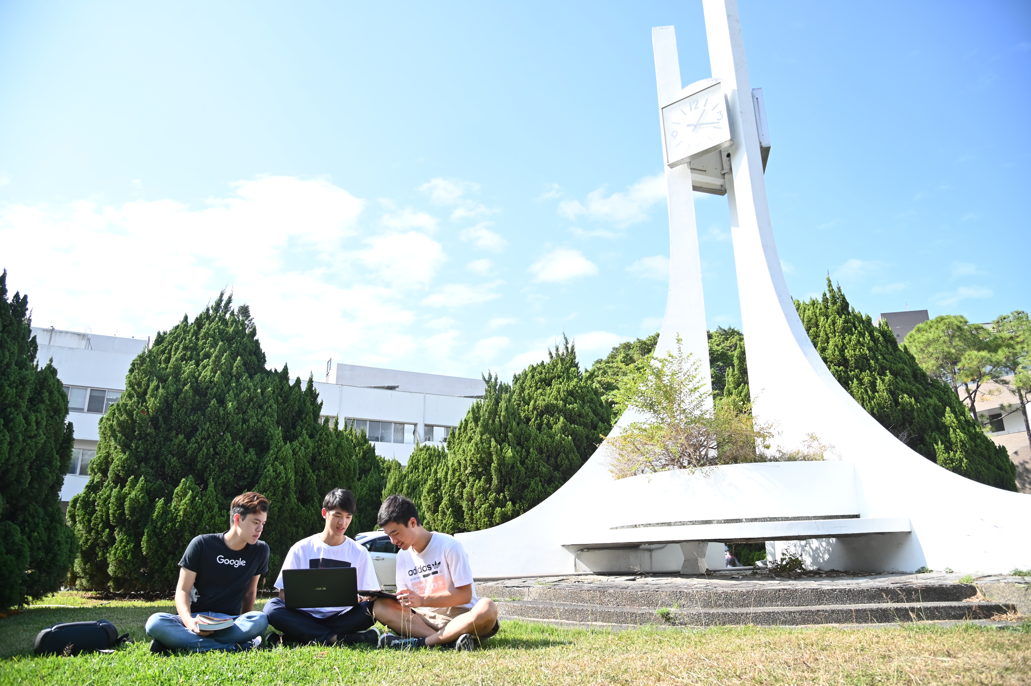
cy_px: 343
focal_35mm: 24
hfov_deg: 73.8
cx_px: 516
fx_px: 687
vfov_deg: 53.1
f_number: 5.6
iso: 500
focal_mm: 24
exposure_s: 1/1000
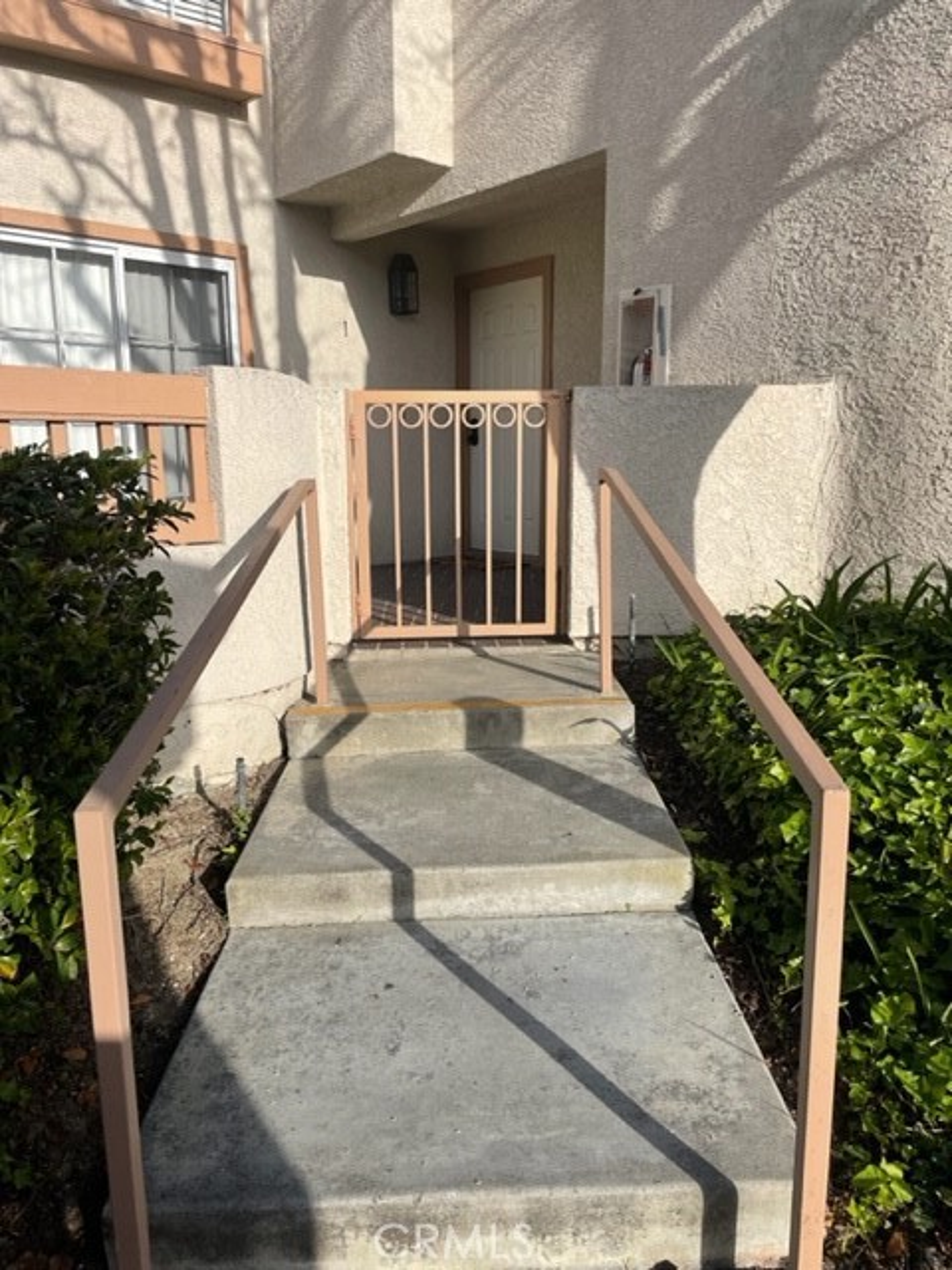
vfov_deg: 67.3
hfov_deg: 53.1
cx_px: 476
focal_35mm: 26
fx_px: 953
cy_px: 635
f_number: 1.6
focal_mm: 4.2
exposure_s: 1/3610
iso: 32
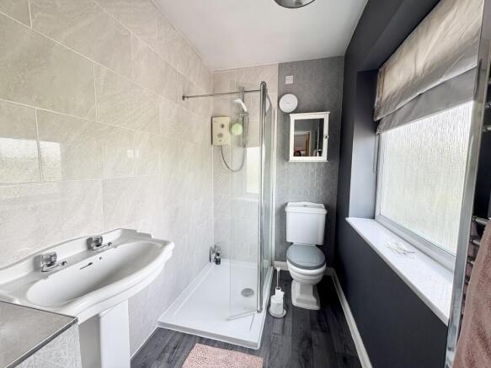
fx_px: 199
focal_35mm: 14
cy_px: 184
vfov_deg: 85.7
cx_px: 246
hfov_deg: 102.1
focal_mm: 2.22
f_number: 2.2
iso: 64
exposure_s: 1/99
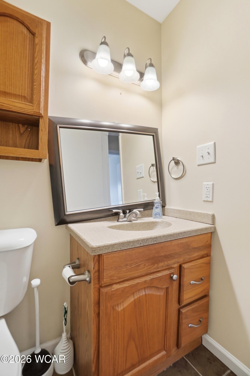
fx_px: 156
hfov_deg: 77.3
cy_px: 188
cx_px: 125
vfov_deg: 100.4
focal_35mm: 15
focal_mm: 10
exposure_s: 1/350
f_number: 5.6
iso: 125
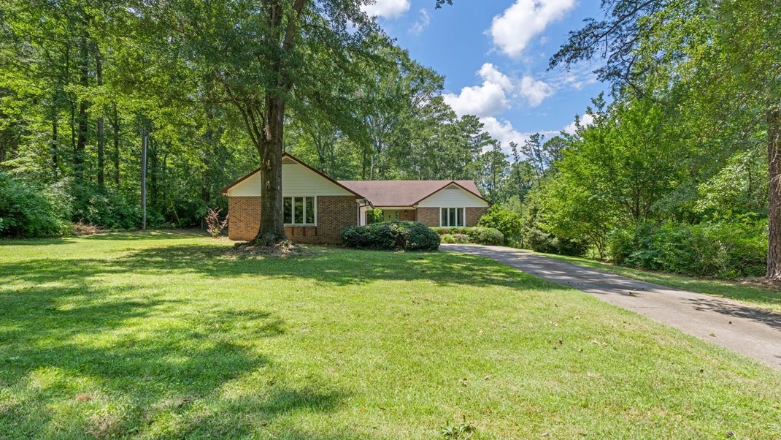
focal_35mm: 18
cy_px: 230
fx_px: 363
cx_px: 390
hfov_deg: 94.2
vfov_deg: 62.3
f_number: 8
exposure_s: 1/80
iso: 250
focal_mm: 16.5
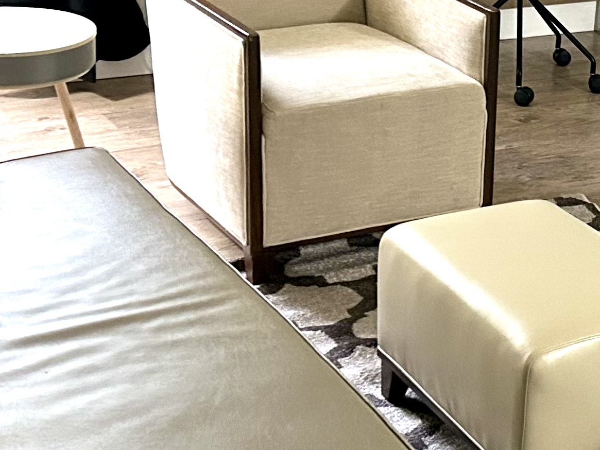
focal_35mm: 90
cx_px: 604
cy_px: 159
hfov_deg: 21.0
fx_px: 1560
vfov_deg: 16.4
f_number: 1.5
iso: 500
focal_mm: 5.7
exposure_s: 1/40
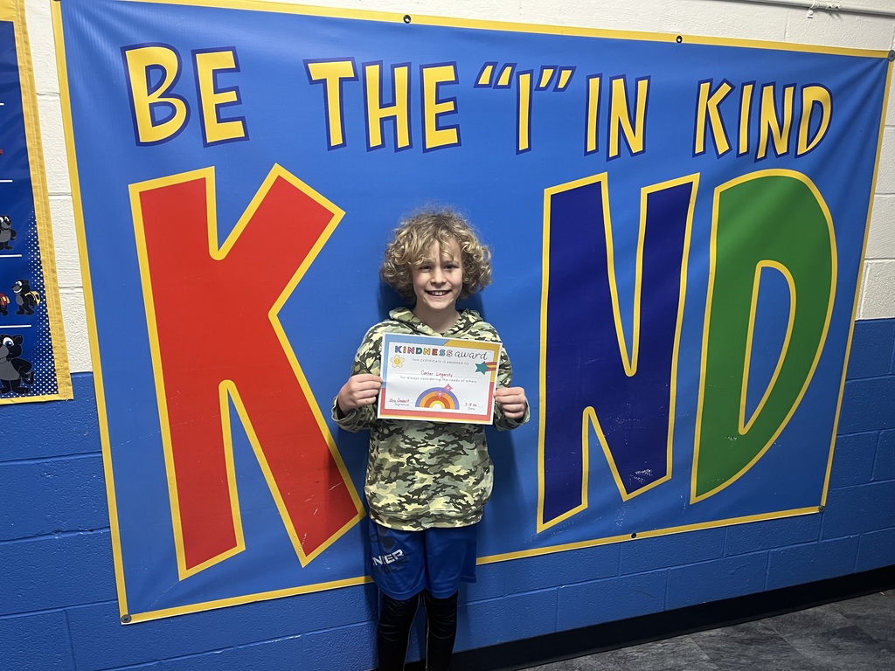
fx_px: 672
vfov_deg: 53.1
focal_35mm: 26
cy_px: 336
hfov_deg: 67.3
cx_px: 448
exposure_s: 1/60
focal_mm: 5.1
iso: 200
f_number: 1.6
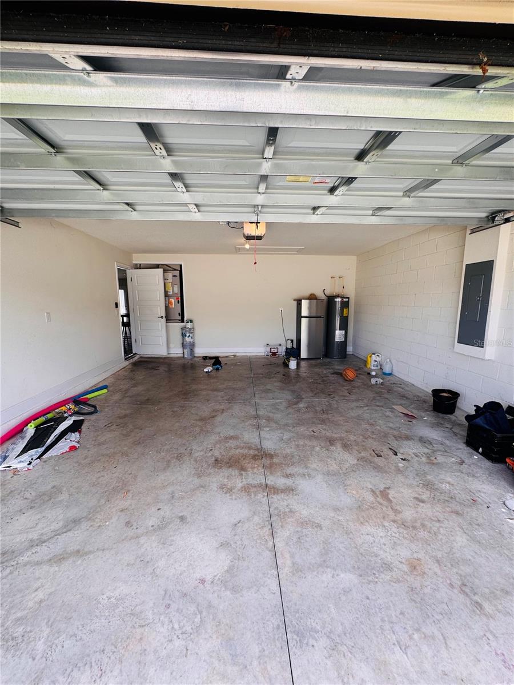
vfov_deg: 102.1
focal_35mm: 14
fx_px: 277
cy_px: 342
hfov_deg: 85.7
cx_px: 257
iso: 40
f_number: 2.2
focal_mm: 2.22
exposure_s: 1/238
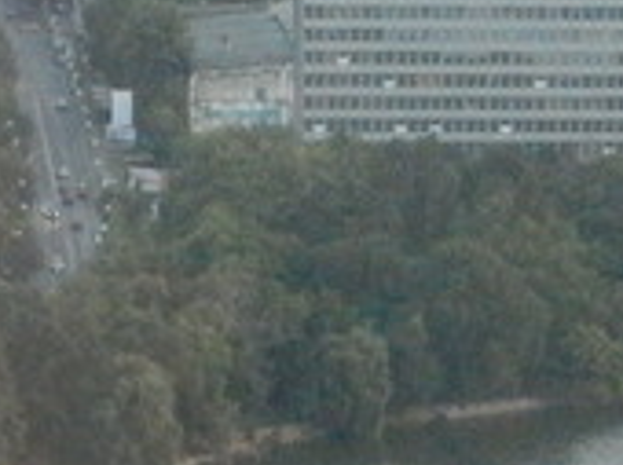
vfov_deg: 3.0
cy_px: 278
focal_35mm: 499
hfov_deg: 3.9
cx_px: 1092
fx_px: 8968
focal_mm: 19
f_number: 4.5
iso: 1000
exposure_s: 1/160
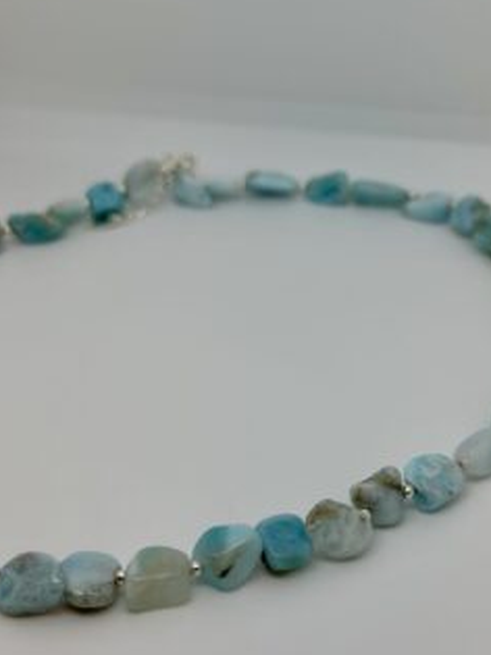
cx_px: 291
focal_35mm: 61
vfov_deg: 31.7
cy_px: 285
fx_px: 1154
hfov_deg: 24.0
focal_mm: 6.86
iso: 80
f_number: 1.78
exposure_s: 1/604
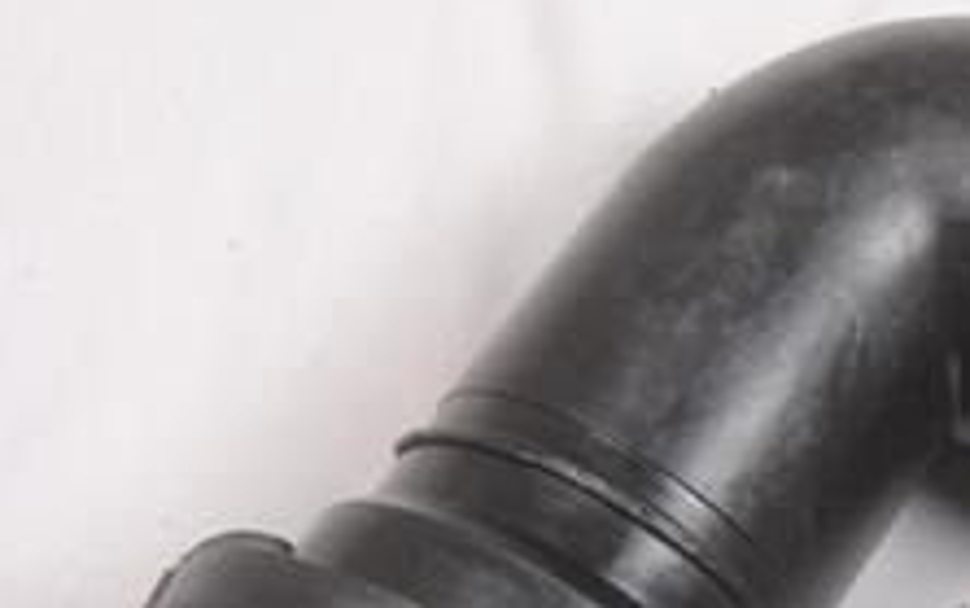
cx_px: 1075
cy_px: 608
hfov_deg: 12.0
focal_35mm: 172
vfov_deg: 7.6
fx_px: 4549
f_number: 18
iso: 200
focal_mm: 50
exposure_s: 1/125
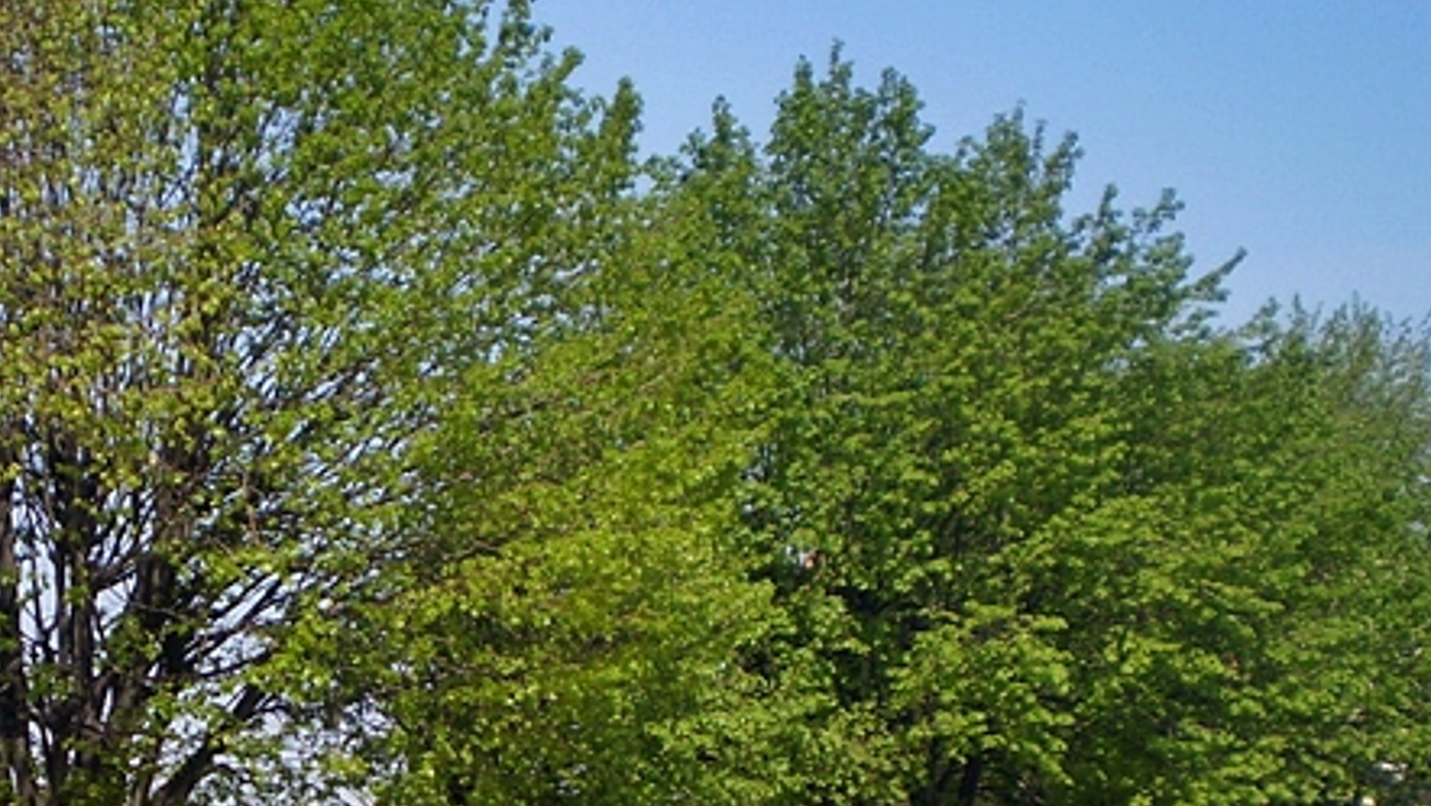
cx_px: 278
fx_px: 3340
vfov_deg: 13.5
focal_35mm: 88
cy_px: 842
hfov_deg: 23.8
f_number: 3.5
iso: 64
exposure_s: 1/640
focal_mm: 7.4
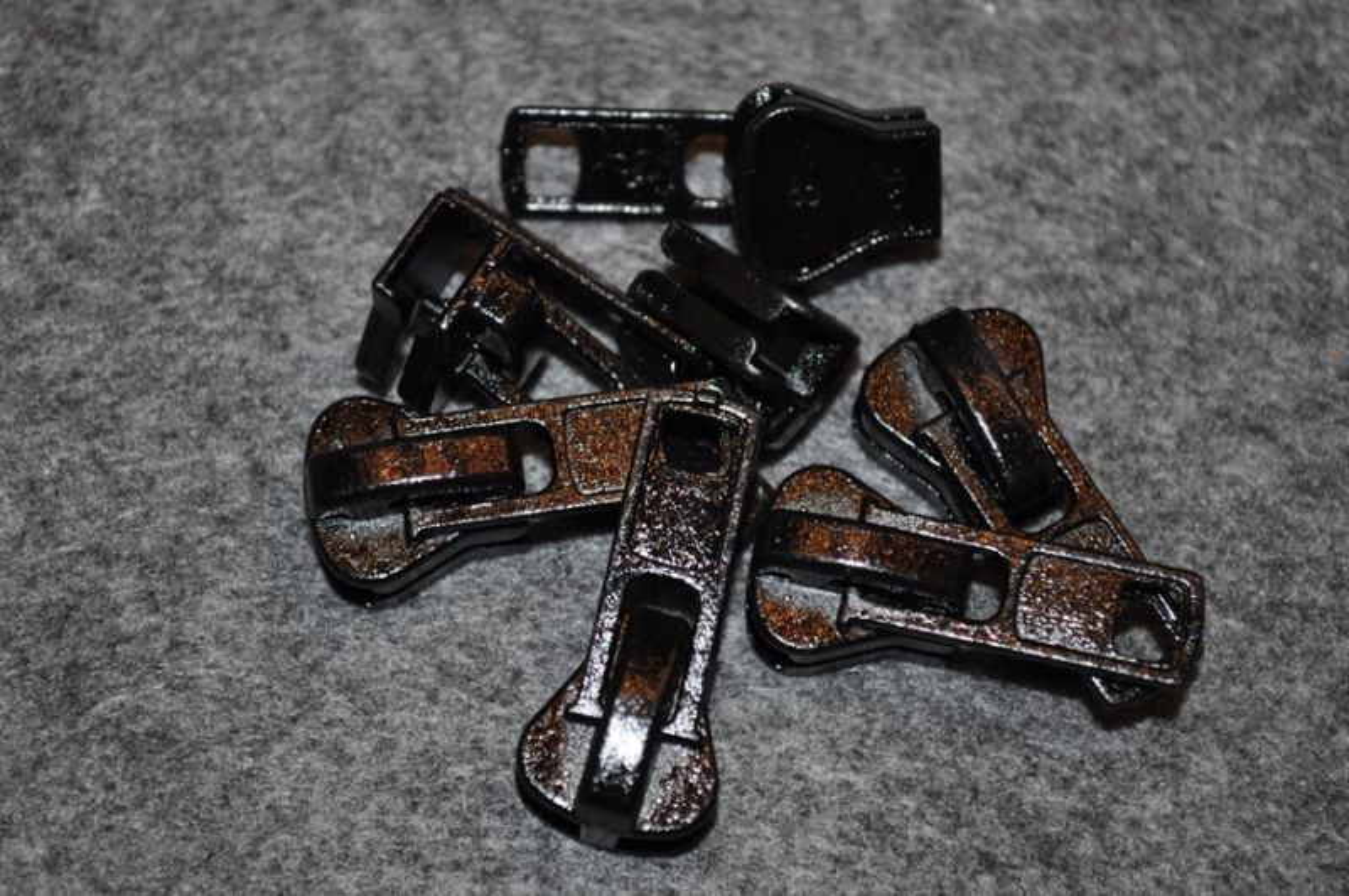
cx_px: 674
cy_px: 448
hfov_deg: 27.0
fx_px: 2806
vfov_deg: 18.1
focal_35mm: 75
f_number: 5.6
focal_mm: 50
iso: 360
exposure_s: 1/60
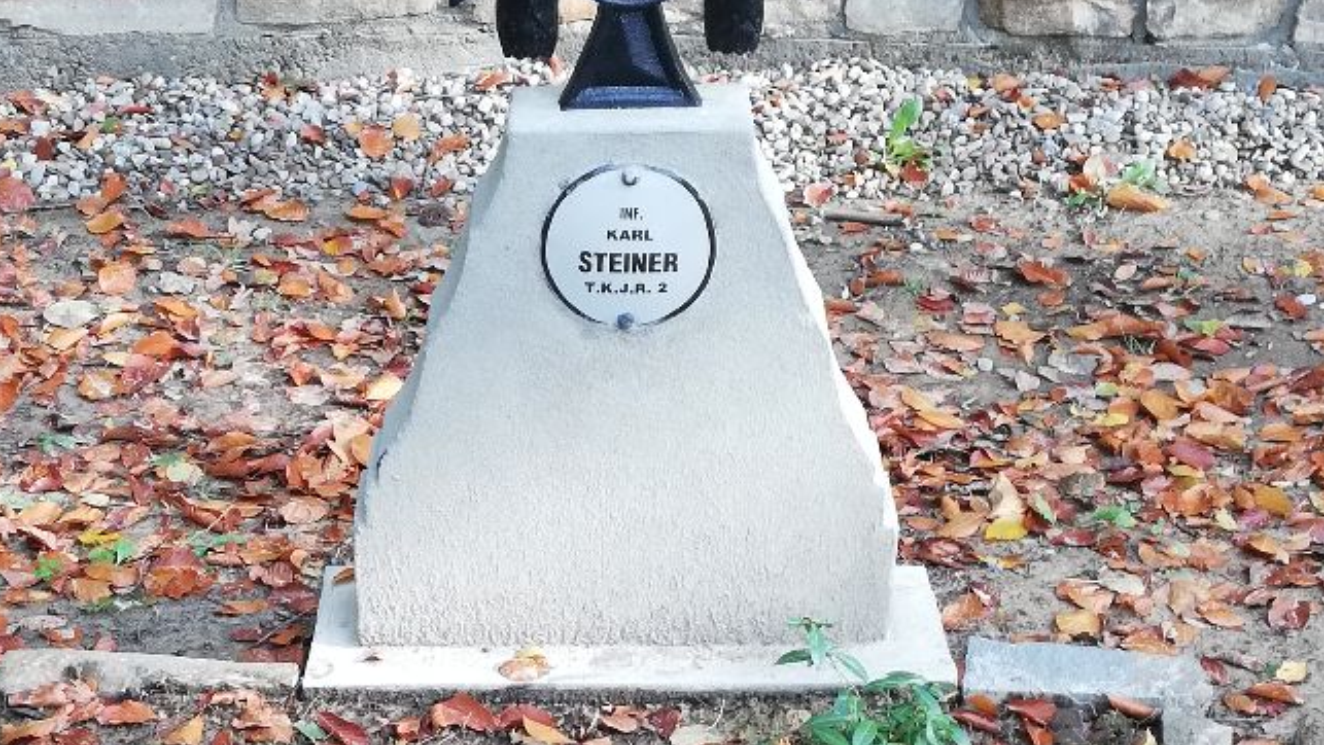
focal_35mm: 63
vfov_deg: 18.7
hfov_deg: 33.1
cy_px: 700
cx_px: 488
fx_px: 2212
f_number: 2.2
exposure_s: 1/100
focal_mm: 3.81
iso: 100
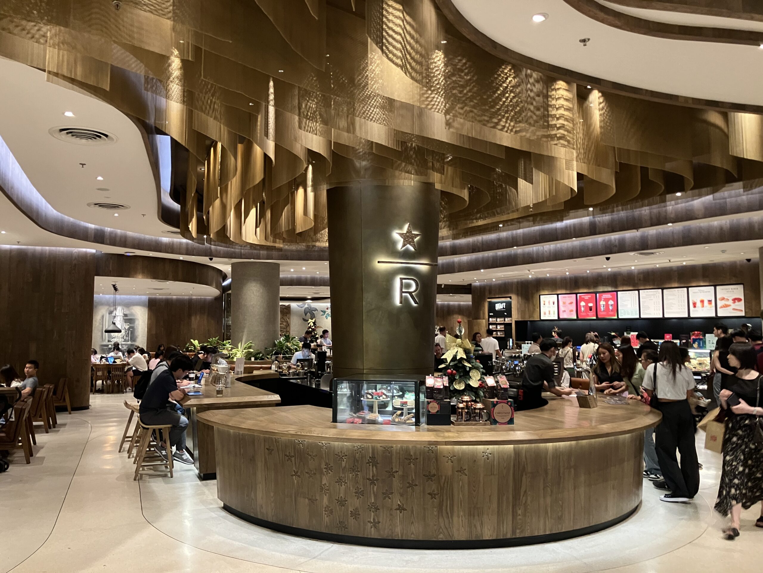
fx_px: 617
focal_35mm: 28
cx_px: 382
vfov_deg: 49.7
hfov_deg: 63.4
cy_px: 286
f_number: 1.8
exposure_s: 1/25
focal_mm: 3.99
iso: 320
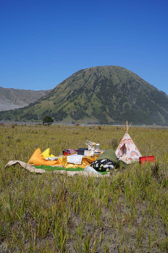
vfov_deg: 39.6
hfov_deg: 27.0
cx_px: 84
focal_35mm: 50
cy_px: 126
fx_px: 350
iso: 100
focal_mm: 50
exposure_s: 1/200
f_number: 11
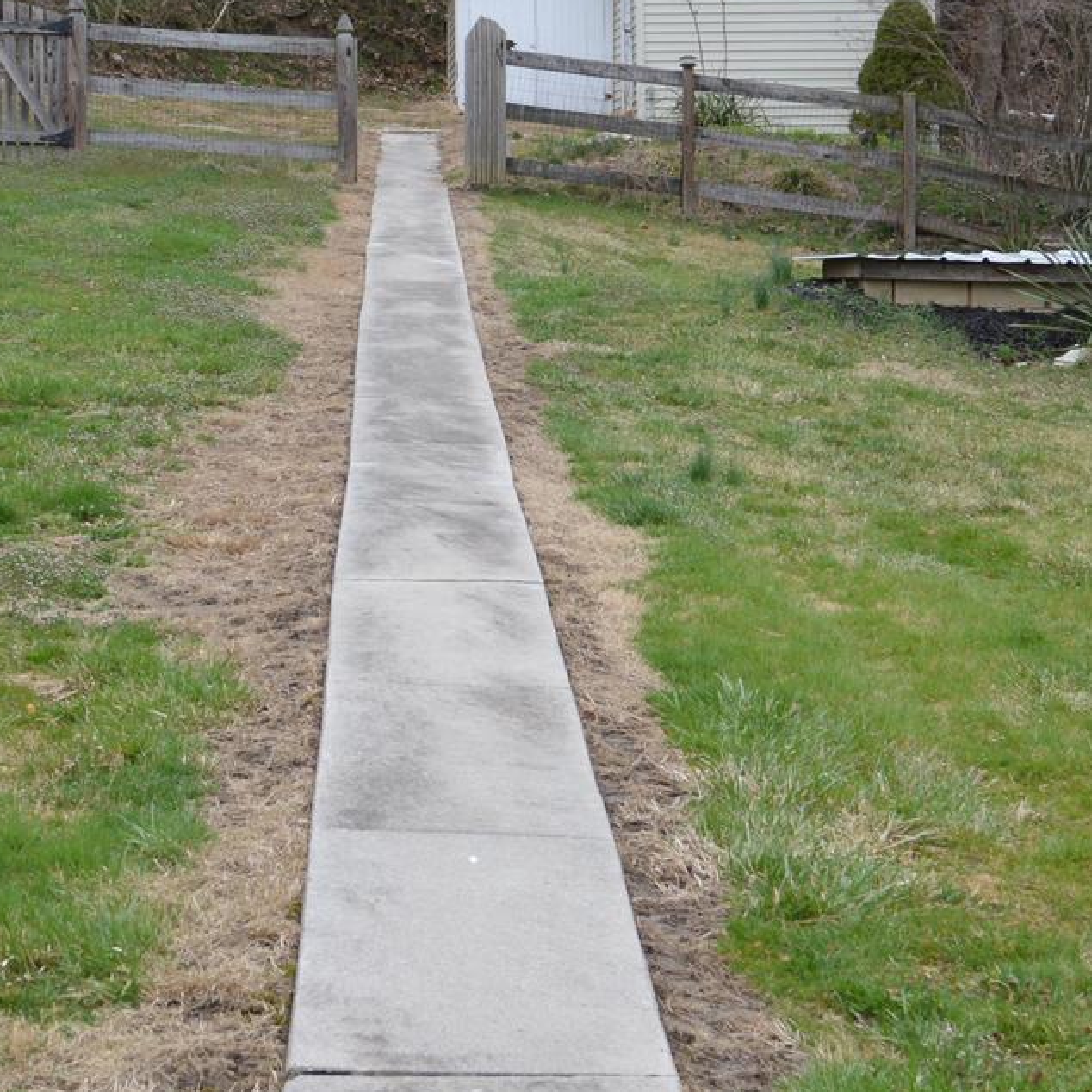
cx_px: 138
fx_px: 3819
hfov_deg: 16.1
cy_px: 275
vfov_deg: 16.2
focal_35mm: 107
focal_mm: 26
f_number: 5.6
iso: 220
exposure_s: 1/125
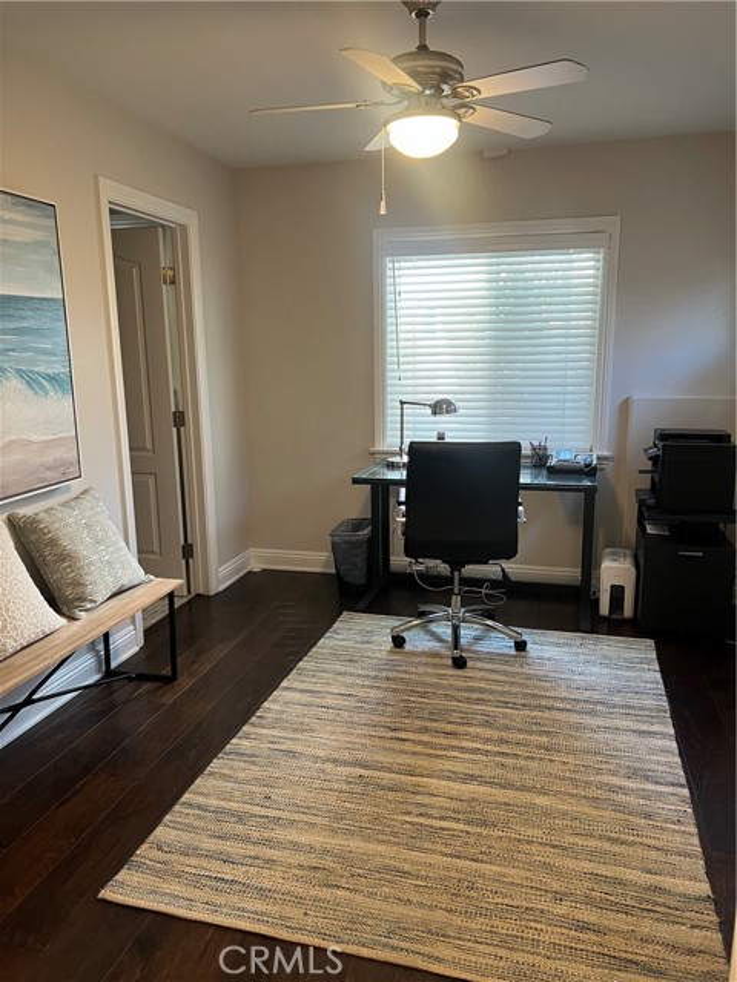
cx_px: 368
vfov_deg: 67.3
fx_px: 738
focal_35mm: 26
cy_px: 491
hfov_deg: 53.1
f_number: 1.5
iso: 250
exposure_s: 1/60
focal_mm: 5.7
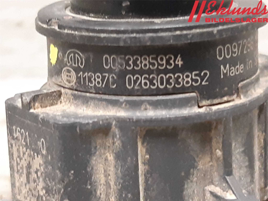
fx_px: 201
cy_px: 100
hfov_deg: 67.3
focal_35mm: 26
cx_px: 134
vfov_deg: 53.1
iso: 320
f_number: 1.7
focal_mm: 3.93
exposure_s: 1/25
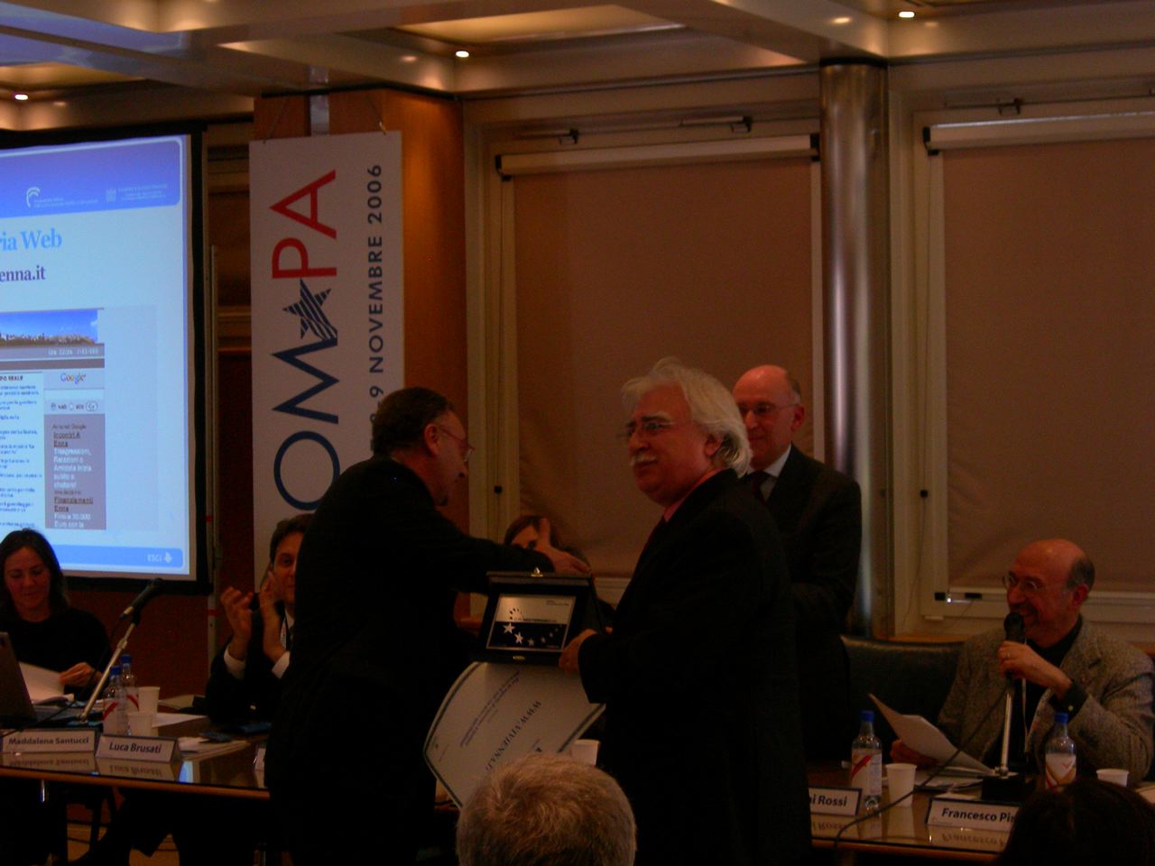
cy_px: 433
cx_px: 578
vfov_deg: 20.4
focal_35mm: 72
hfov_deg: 27.0
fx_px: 2402
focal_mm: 14.9
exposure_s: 1/60
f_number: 3.7
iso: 200
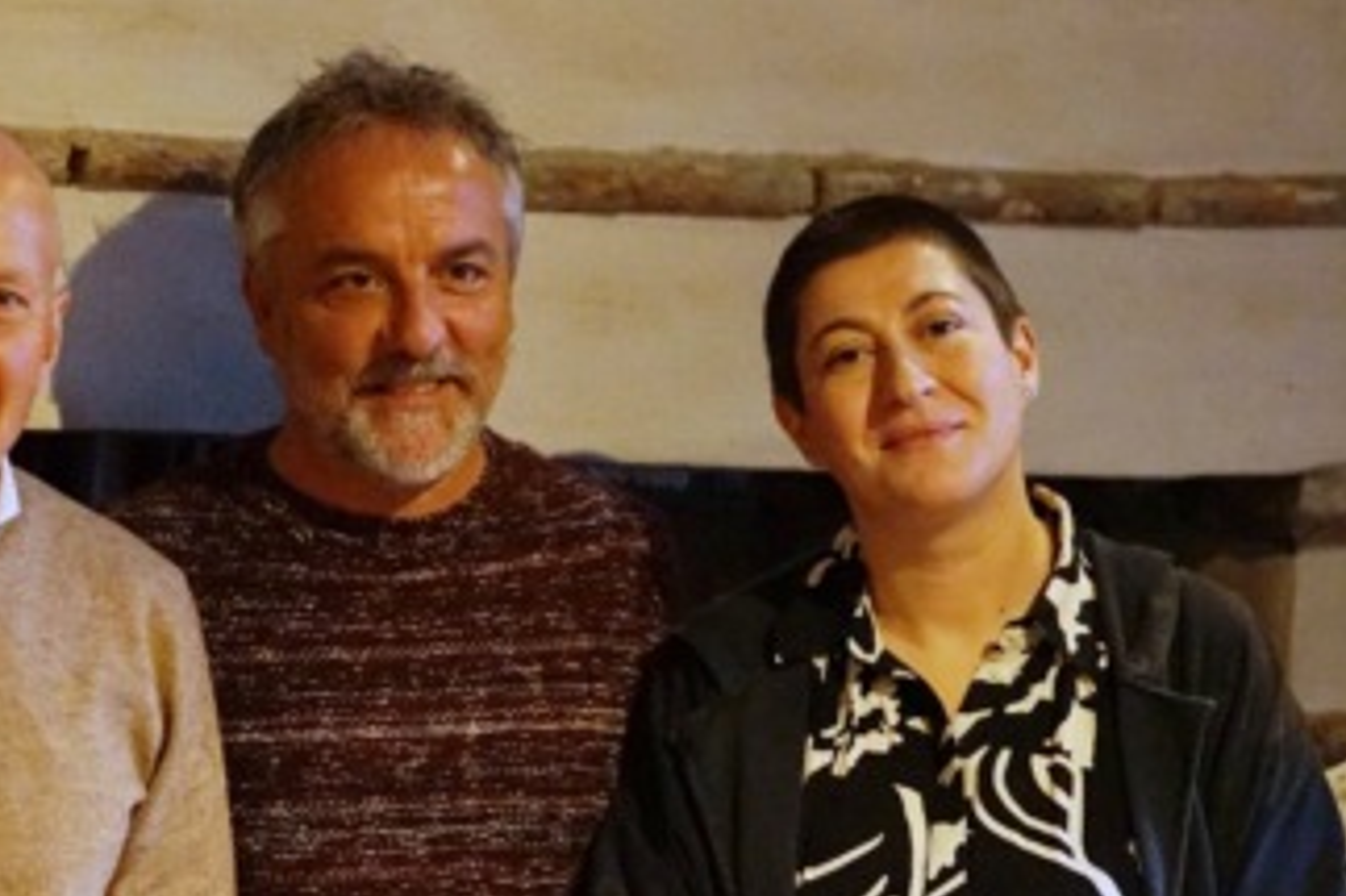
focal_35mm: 179
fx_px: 6689
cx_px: 379
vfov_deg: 7.6
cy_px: 940
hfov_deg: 11.5
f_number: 2.8
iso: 6400
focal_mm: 85
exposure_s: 1/1000
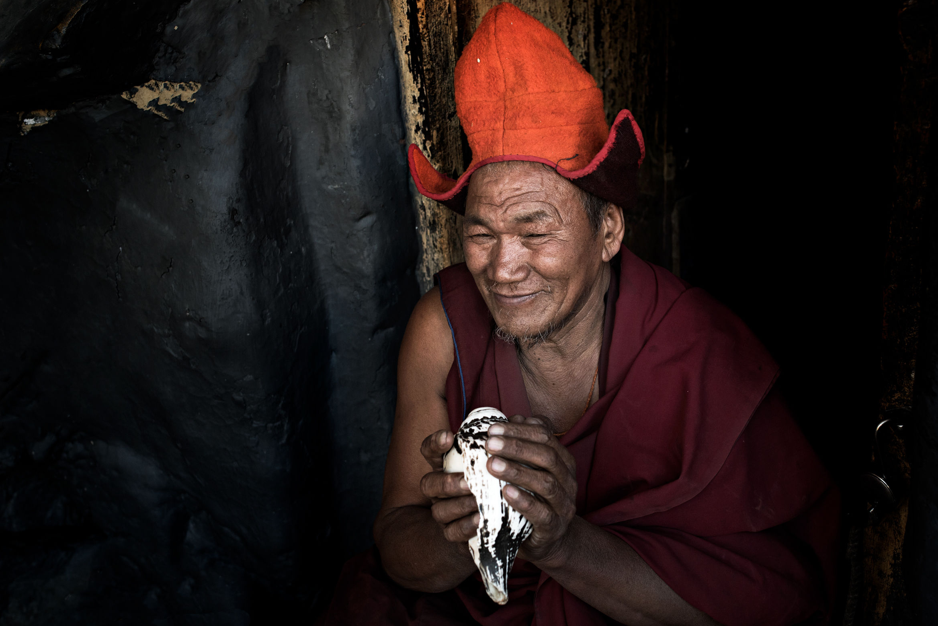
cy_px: 317
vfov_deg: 36.9
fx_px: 938
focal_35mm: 36
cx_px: 479
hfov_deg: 53.1
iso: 800
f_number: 4.8
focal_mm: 35
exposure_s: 1/90
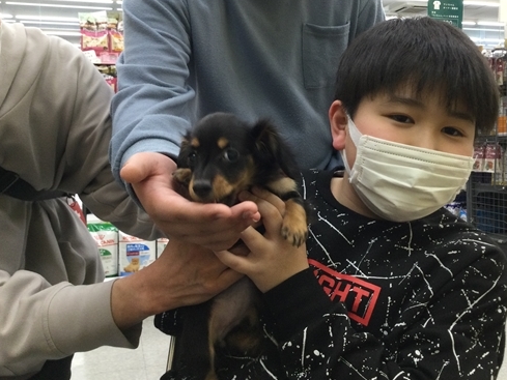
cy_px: 162
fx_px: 557
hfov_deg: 48.8
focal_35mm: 38
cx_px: 292
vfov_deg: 37.7
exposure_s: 1/30
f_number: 2.4
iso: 80
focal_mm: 3.3
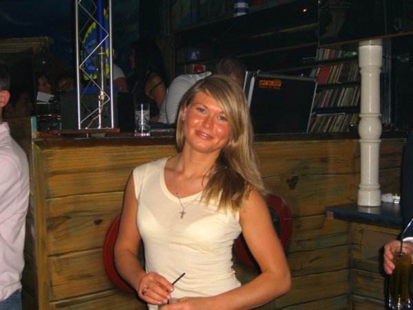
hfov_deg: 41.2
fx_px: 549
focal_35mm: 46
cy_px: 155
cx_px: 206
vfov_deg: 31.5
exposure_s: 1/60
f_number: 3.1
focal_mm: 9.5
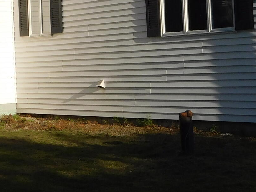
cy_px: -11
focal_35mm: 134
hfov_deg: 14.7
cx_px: 123
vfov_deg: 10.9
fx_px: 991
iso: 125
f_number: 7
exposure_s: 1/400
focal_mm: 6.3
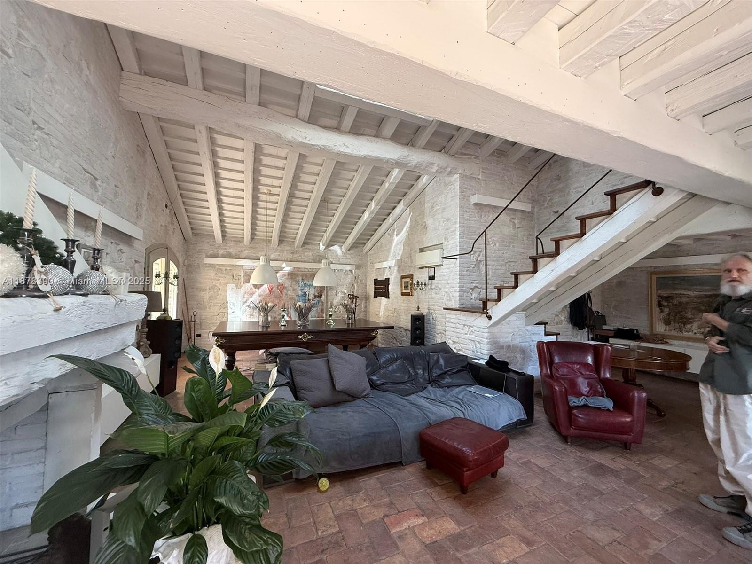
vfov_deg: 85.7
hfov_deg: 102.1
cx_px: 376
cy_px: 282
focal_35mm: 14
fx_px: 304
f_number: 2.2
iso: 250
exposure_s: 1/99
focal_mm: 2.22
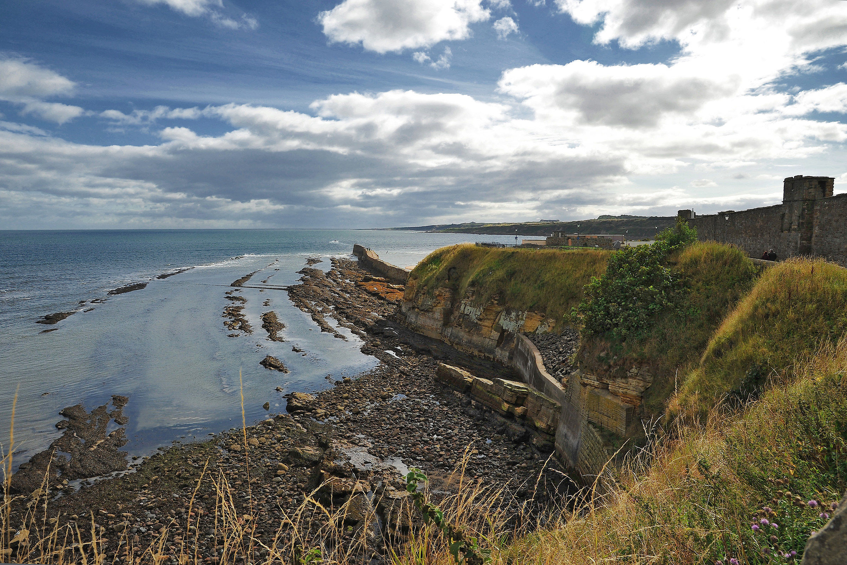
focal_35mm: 24
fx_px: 565
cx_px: 424
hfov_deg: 73.7
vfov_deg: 53.1
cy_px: 282
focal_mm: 24
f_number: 9
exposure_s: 1/800
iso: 320
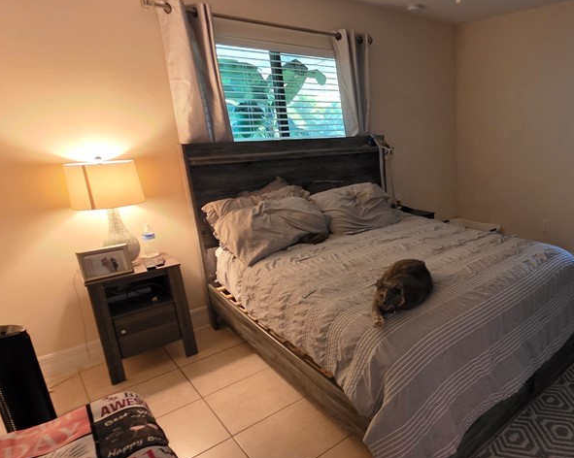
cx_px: 442
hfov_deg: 69.3
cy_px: 239
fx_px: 373
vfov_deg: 63.0
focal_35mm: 22
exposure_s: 1/60
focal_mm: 2.2
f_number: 1.9
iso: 640
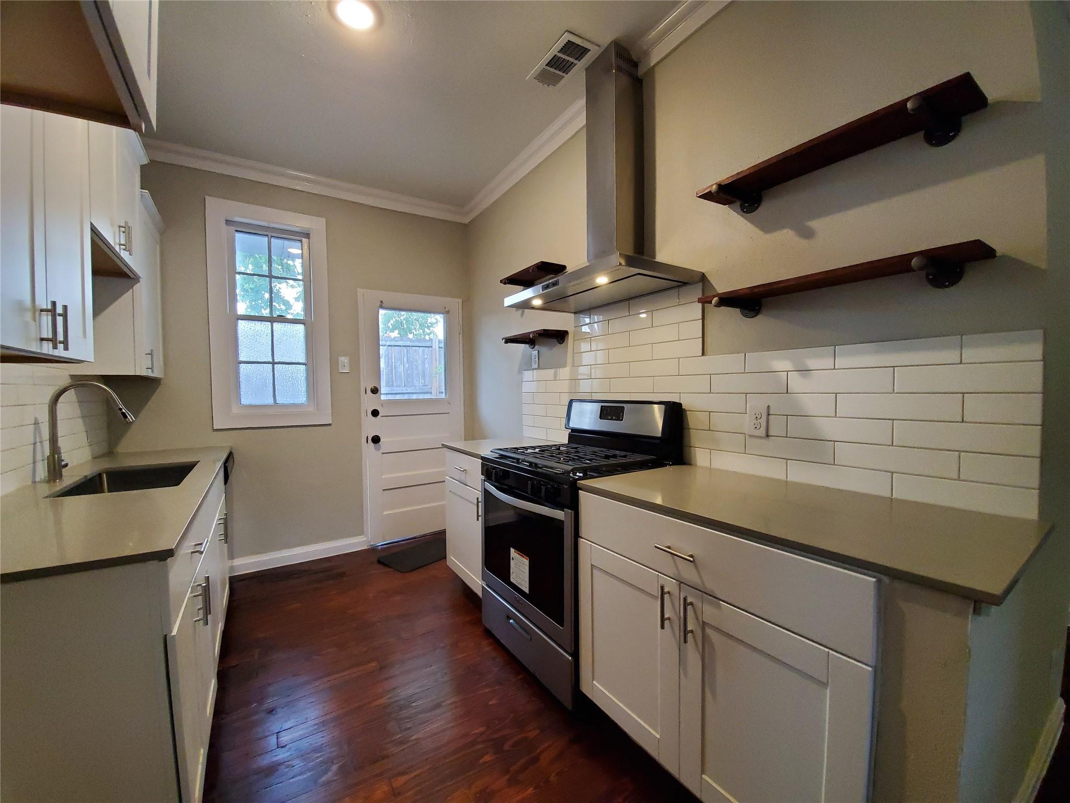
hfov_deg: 106.2
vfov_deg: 89.9
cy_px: 402
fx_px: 402
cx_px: 535
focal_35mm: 13
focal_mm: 1.8
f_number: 2.2
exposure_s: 1/39
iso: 500
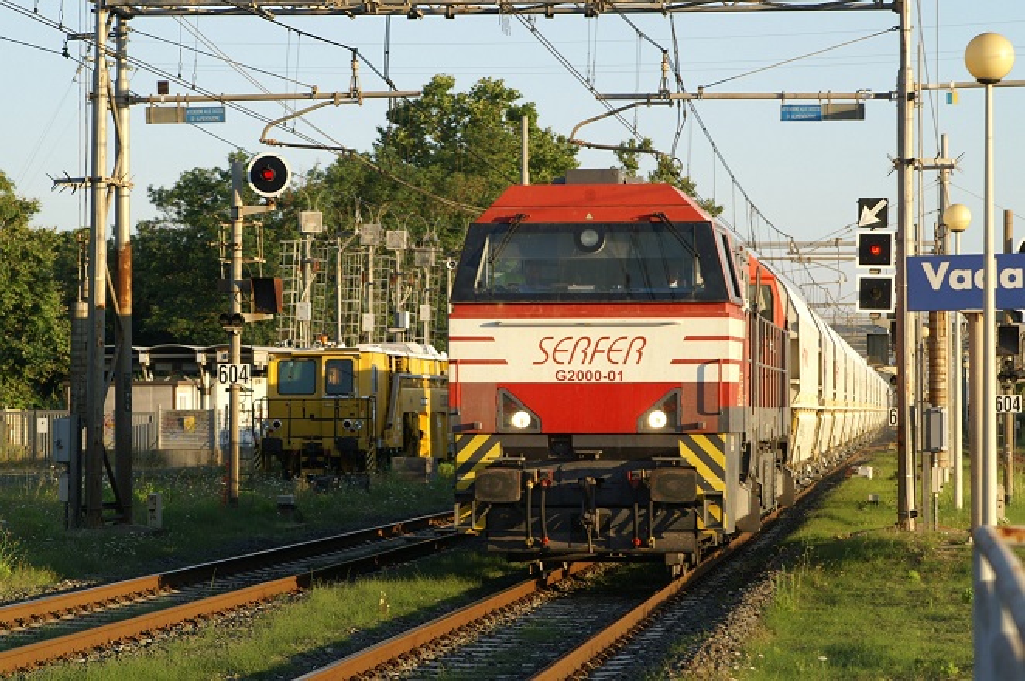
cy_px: 340
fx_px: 3200
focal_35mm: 112
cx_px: 512
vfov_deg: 12.2
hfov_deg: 18.2
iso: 200
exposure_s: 1/500
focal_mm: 75
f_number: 4.5
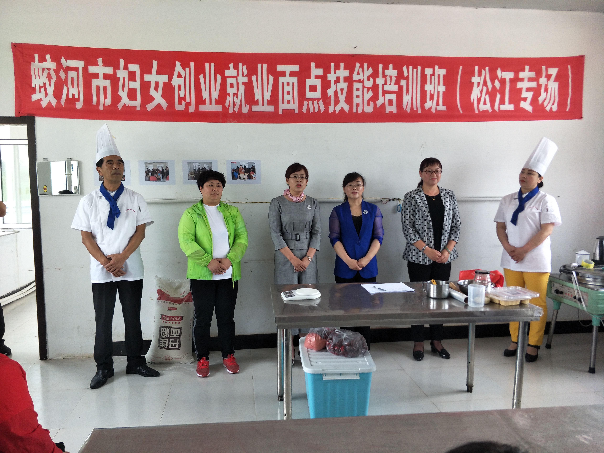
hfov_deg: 71.6
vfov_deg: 56.8
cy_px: 226
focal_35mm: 24
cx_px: 302
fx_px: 419
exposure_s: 1/100
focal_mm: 4.1
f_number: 1.7
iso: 59
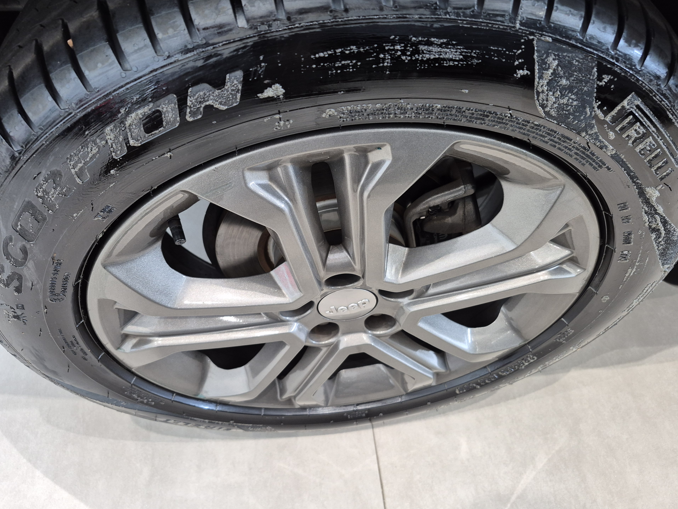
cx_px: 343
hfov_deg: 71.6
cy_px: 252
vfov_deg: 56.8
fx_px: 470
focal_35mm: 24
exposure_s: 1/120
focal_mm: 5.4
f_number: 1.8
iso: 320
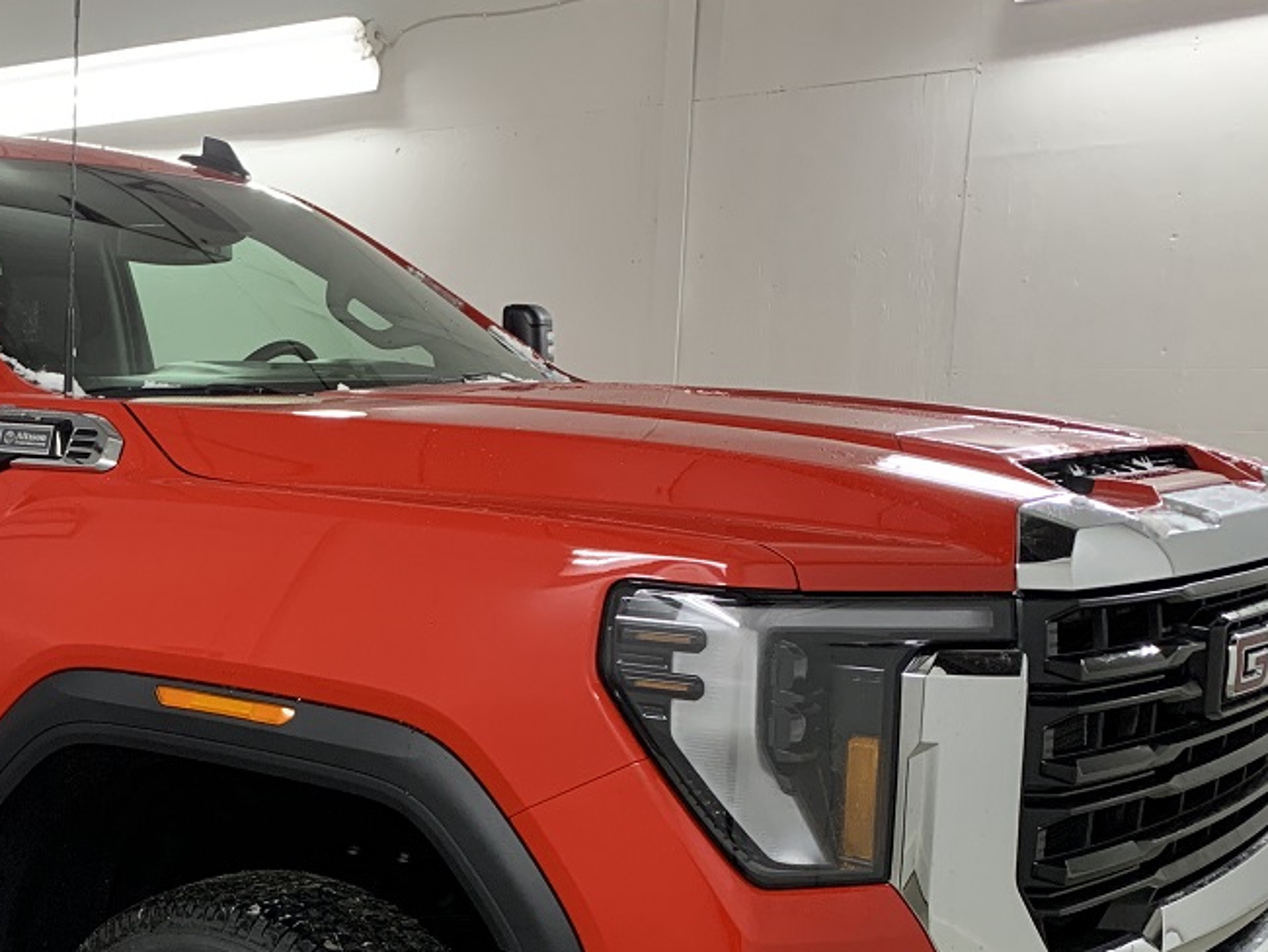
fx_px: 1905
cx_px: 146
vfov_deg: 27.4
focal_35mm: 52
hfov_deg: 34.9
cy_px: 781
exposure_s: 1/60
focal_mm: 4.25
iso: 320
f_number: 1.8
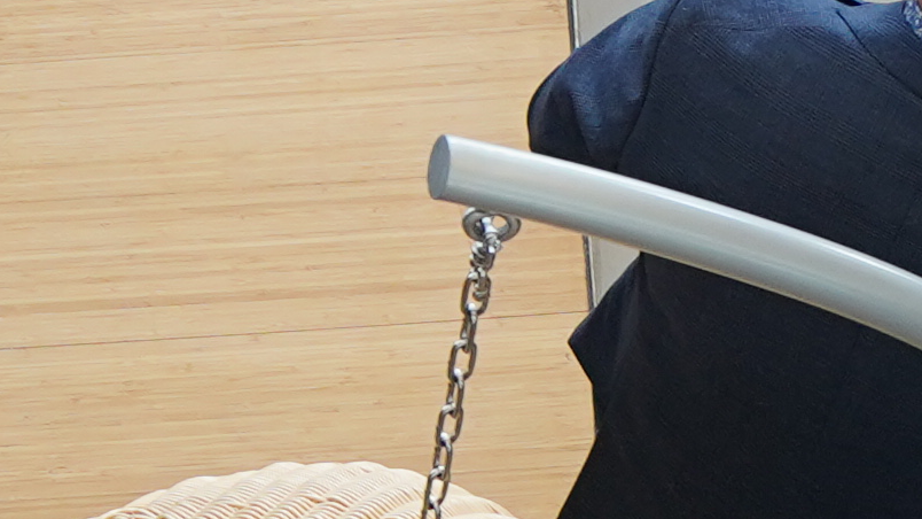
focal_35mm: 219
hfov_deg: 9.0
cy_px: -1293
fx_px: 5353
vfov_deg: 5.1
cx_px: -1225
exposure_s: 1/160
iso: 1250
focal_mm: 28
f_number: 4
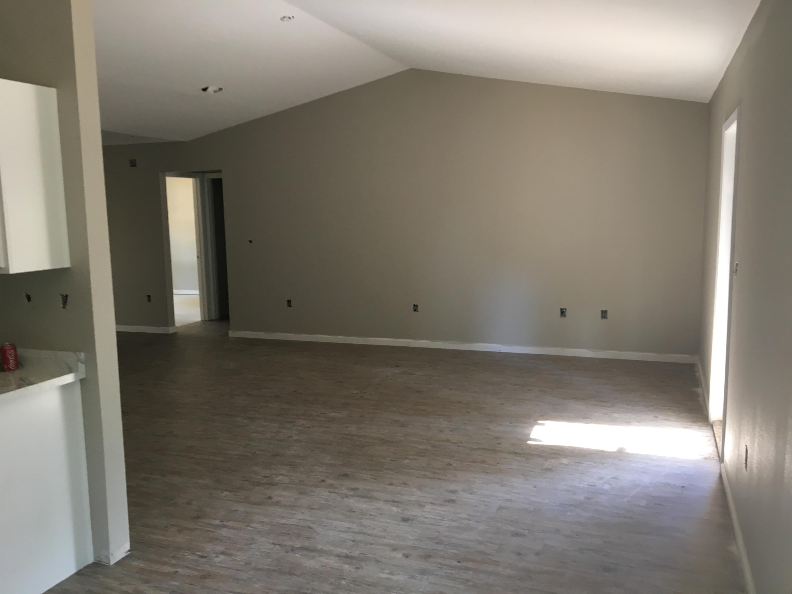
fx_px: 664
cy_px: 297
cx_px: 396
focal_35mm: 29
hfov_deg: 61.7
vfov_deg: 48.2
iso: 50
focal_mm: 4.15
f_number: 2.2
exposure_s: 1/30
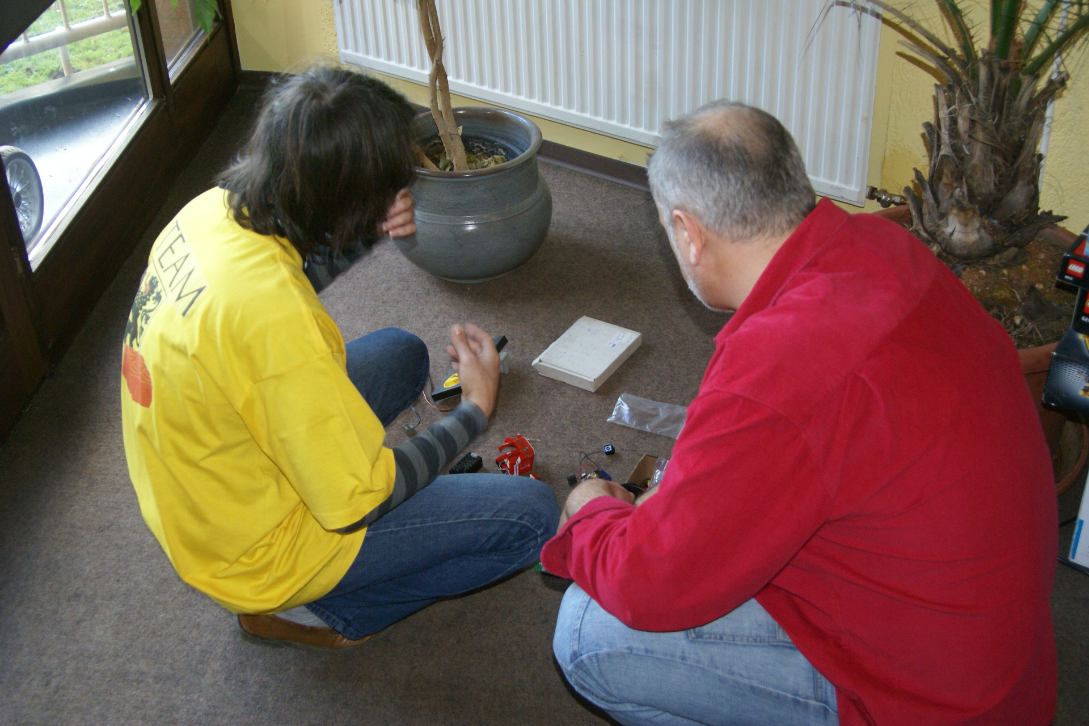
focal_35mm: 42
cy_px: 363
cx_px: 544
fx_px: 1270
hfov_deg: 46.4
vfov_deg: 31.9
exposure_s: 1/60
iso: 400
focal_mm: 28
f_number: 4
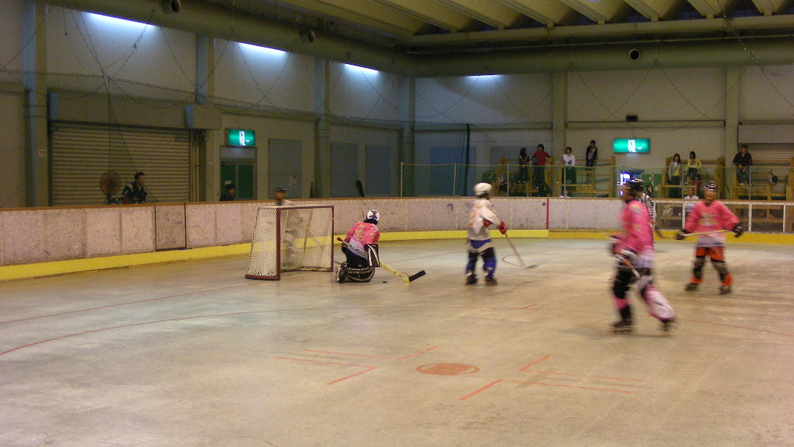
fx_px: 948
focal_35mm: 45
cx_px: 395
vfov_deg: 26.5
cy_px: 258
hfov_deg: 45.5
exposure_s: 1/24.3
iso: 200
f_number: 3.5
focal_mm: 6.8
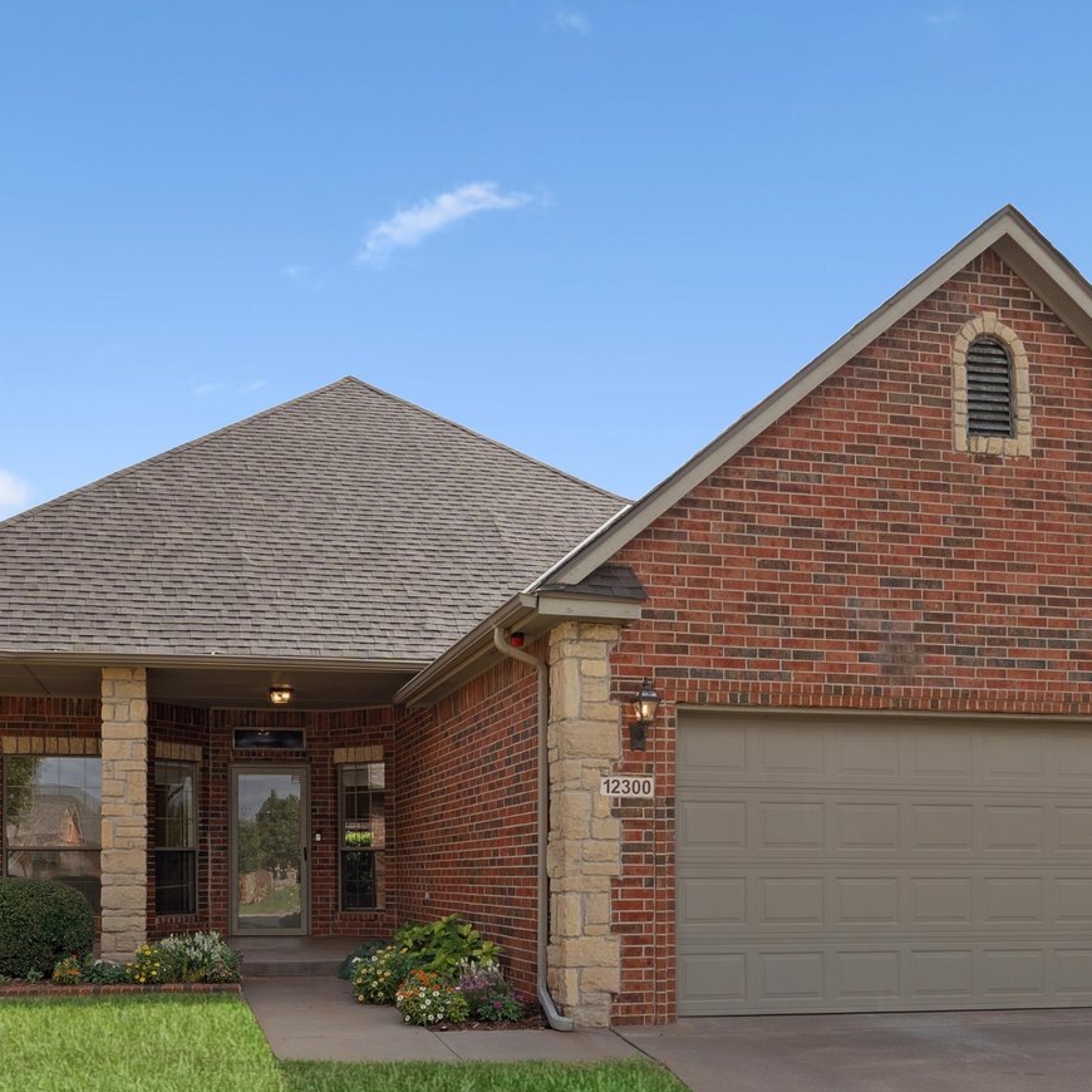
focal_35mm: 32
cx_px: 547
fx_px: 1156
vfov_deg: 49.2
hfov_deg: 50.6
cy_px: 769
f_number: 8
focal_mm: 10.8
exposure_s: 1/640
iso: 200
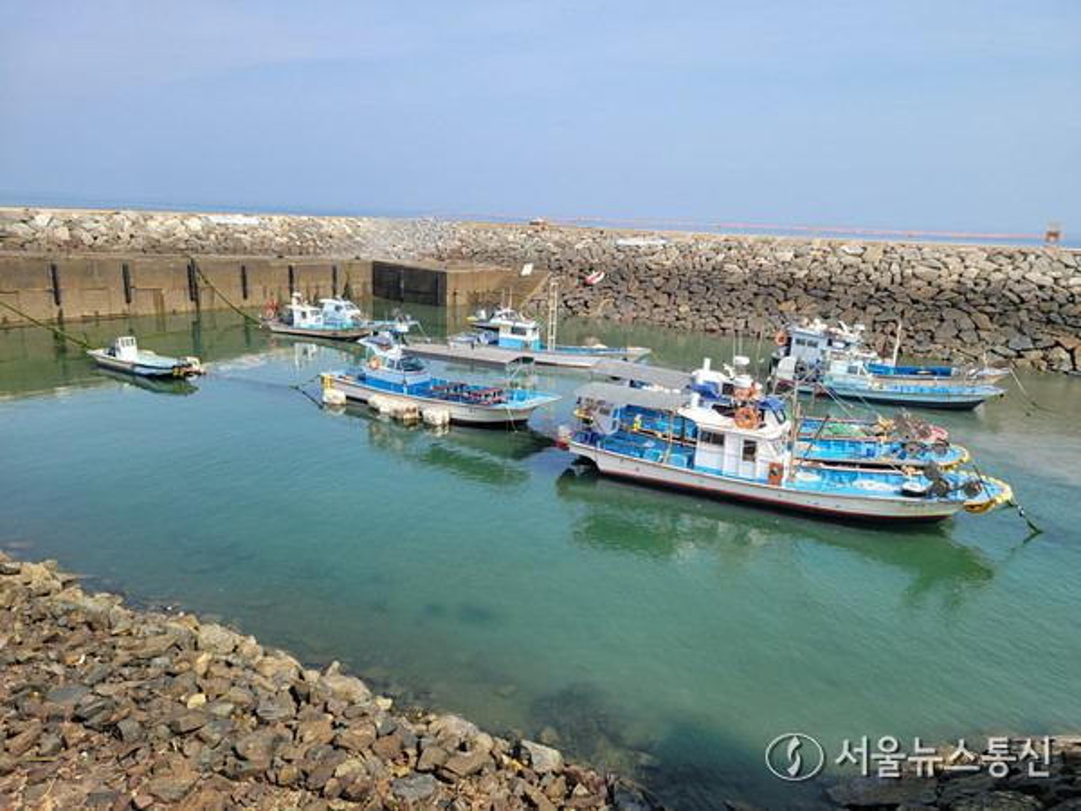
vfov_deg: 53.1
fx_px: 812
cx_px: 540
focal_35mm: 26
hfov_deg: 67.3
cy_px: 406
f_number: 1.8
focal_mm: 5.4
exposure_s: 1/1989
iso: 40
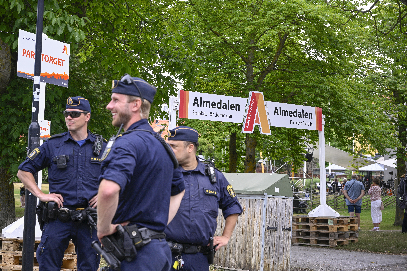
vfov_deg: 23.0
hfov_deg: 33.9
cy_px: 136
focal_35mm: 59
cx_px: 204
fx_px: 667
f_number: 5.6
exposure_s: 1/320
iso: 360
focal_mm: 59
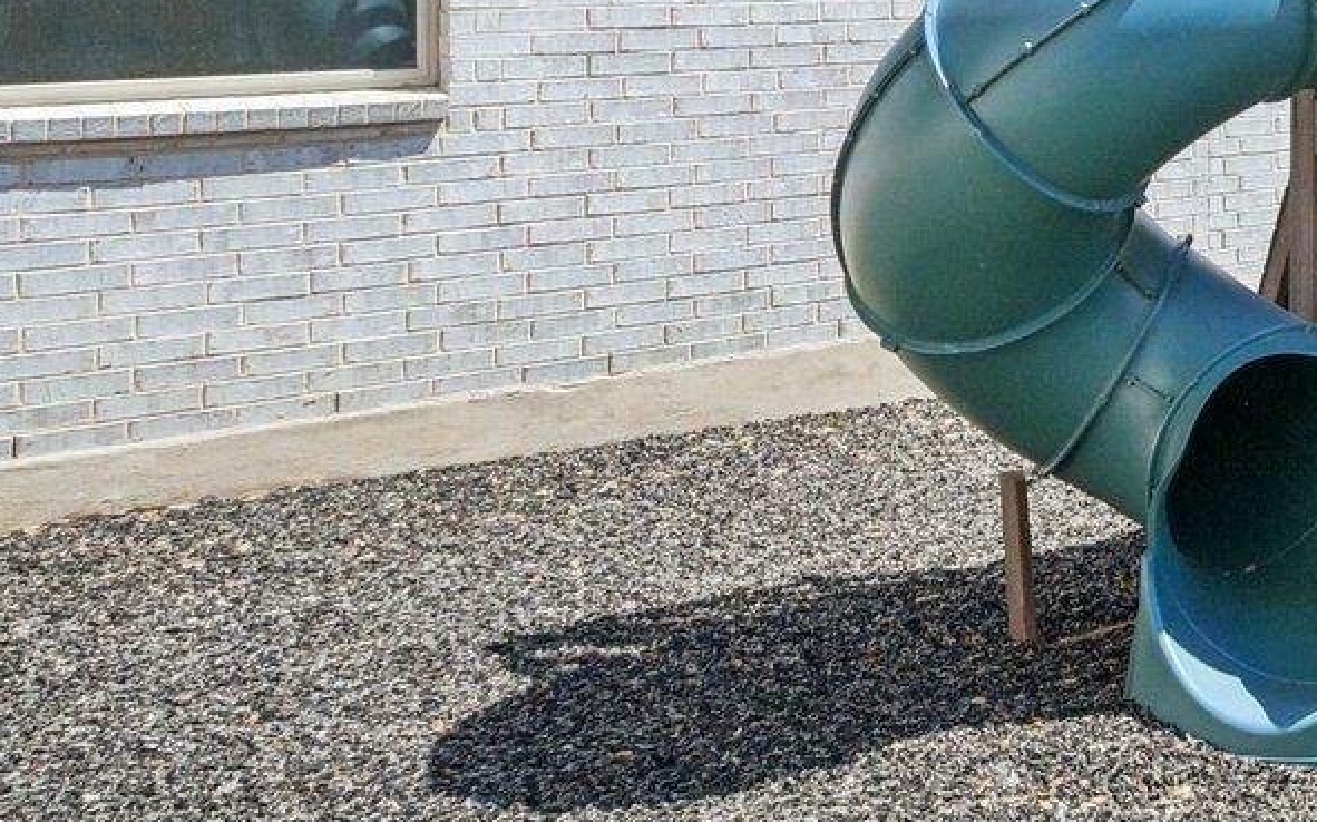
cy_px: -141
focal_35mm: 53
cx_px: 1642
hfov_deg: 31.1
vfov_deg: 22.6
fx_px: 1902
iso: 400
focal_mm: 10
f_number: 8
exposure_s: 1/640
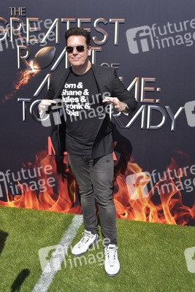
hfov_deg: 36.9
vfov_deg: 53.1
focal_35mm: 36
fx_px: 292
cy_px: 146
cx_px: 98
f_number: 8
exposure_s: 1/250
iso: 250
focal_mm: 36
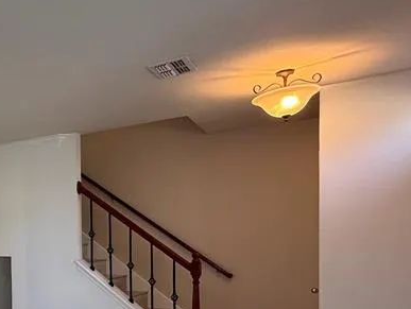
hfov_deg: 42.2
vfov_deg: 37.2
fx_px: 440
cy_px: 253
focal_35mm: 37
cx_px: -14
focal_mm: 2.22
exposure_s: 1/120
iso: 125
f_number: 2.2
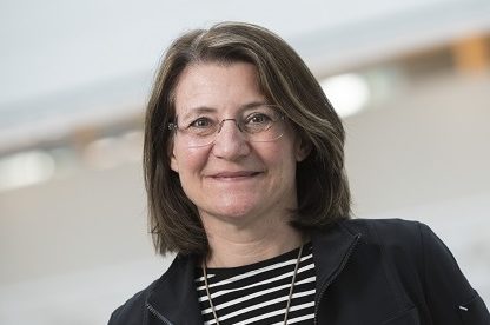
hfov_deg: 11.8
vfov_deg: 7.8
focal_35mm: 175
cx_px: 245
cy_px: 162
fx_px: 2378
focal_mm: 175
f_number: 4
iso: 640
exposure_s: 1/100
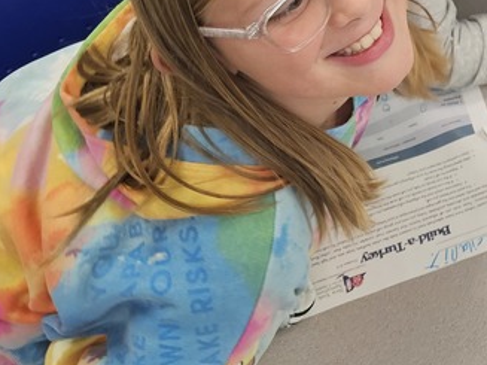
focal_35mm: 72
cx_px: 701
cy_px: -61
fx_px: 1013
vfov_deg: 19.4
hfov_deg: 22.8
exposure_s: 1/60
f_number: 1.7
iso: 100
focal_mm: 6.3
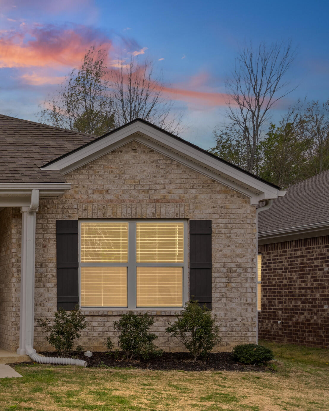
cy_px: 230
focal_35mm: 61
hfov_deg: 22.4
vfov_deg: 30.9
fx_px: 743
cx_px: -95
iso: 800
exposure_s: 1/500
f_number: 9
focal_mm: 31
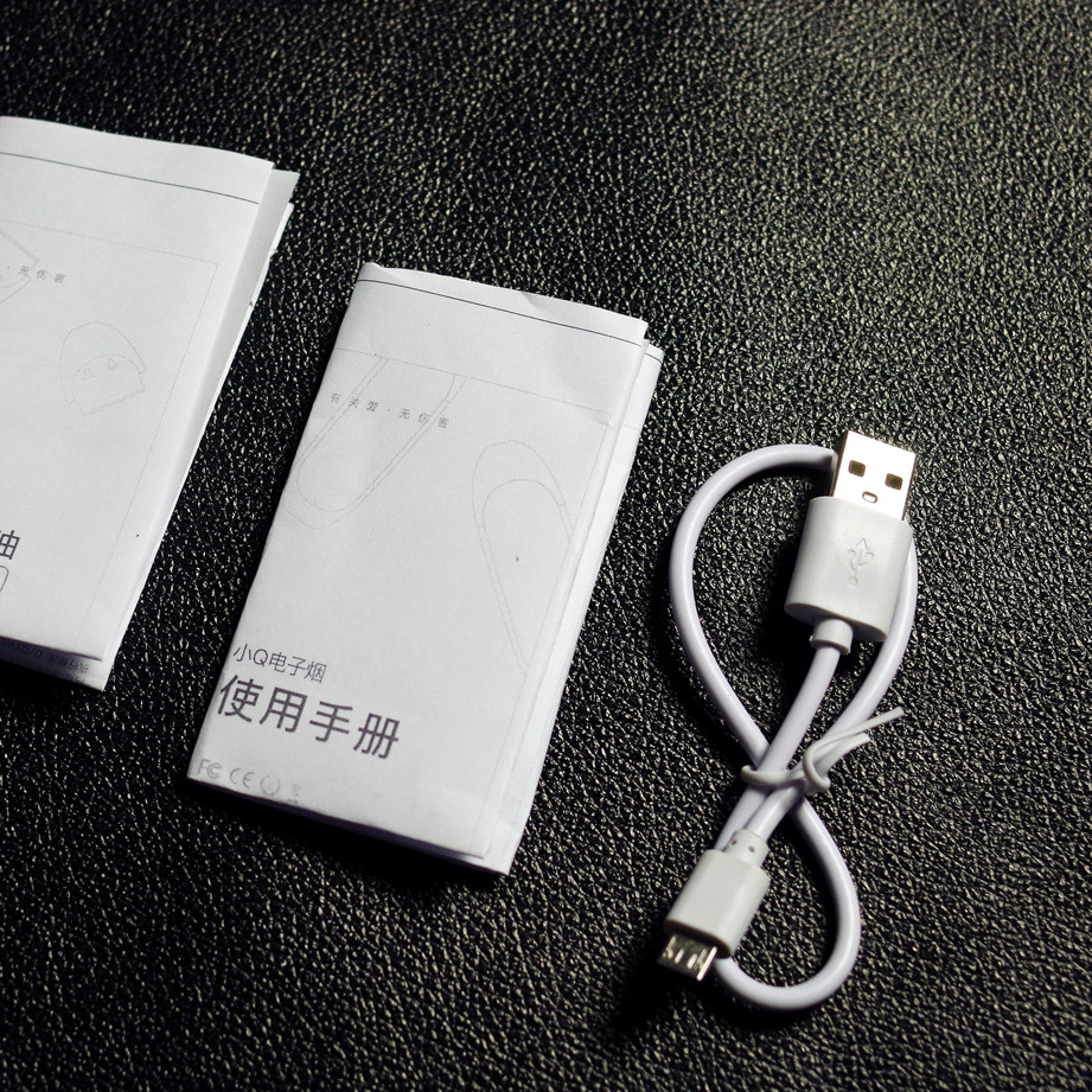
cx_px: 333
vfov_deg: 25.7
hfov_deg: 25.5
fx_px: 2391
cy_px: 547
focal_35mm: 67
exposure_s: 1/40
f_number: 5
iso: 800
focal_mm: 35
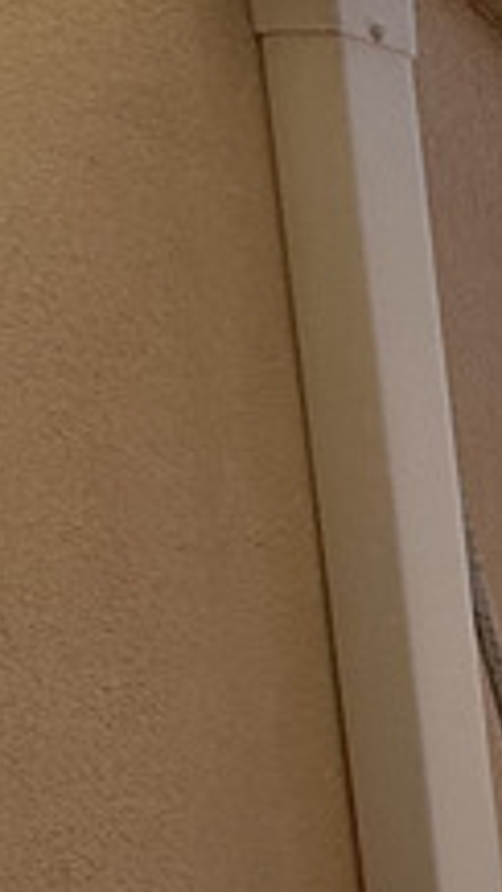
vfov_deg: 22.7
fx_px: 2131
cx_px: 2201
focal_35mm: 90
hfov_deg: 7.4
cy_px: 908
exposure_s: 1/3891
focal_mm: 2.22
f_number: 2.2
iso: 50
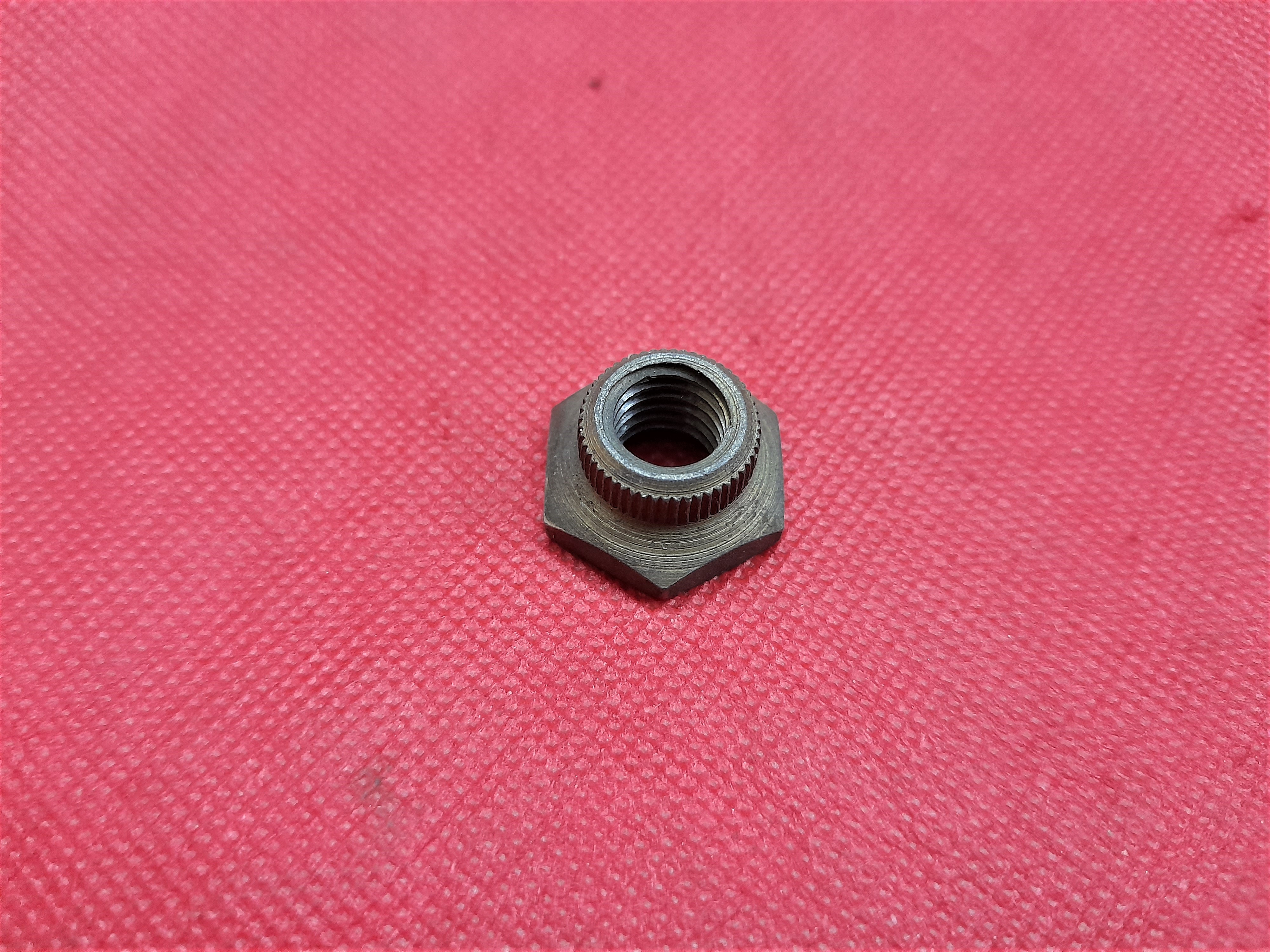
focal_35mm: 25
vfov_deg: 54.9
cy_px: 476
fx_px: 917
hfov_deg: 69.4
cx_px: 635
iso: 400
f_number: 2
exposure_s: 1/25
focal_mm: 4.6
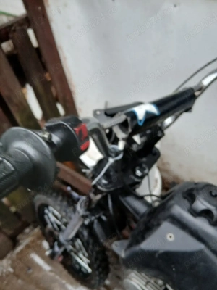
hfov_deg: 53.1
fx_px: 217
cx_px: 108
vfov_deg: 67.3
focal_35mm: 26
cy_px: 145
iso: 125
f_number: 1.8
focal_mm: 3.98
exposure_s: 1/60.2
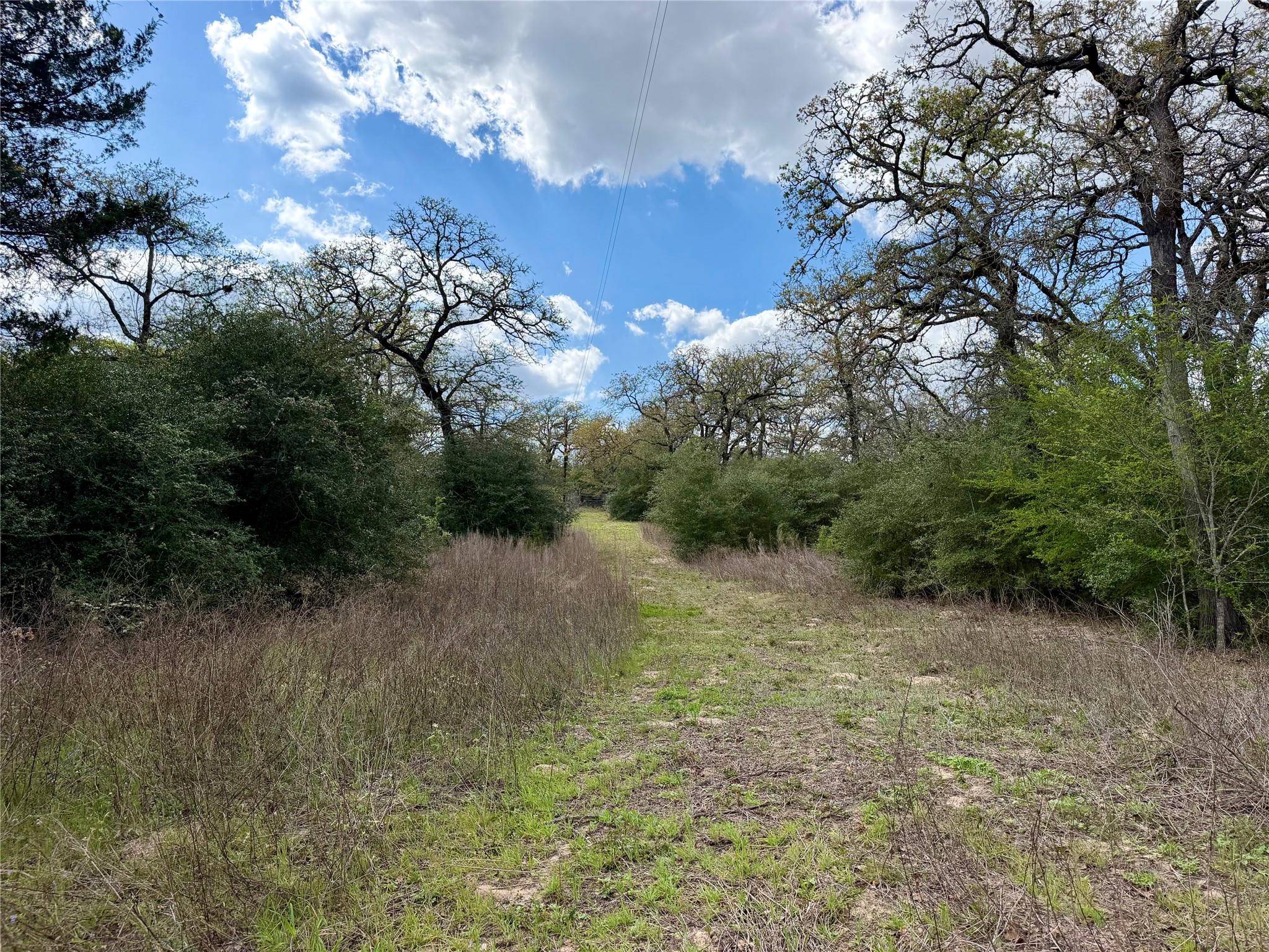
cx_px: 634
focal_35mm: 24
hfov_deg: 71.6
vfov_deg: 56.8
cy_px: 476
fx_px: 880
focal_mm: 6.76
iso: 100
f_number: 1.78
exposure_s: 1/5714
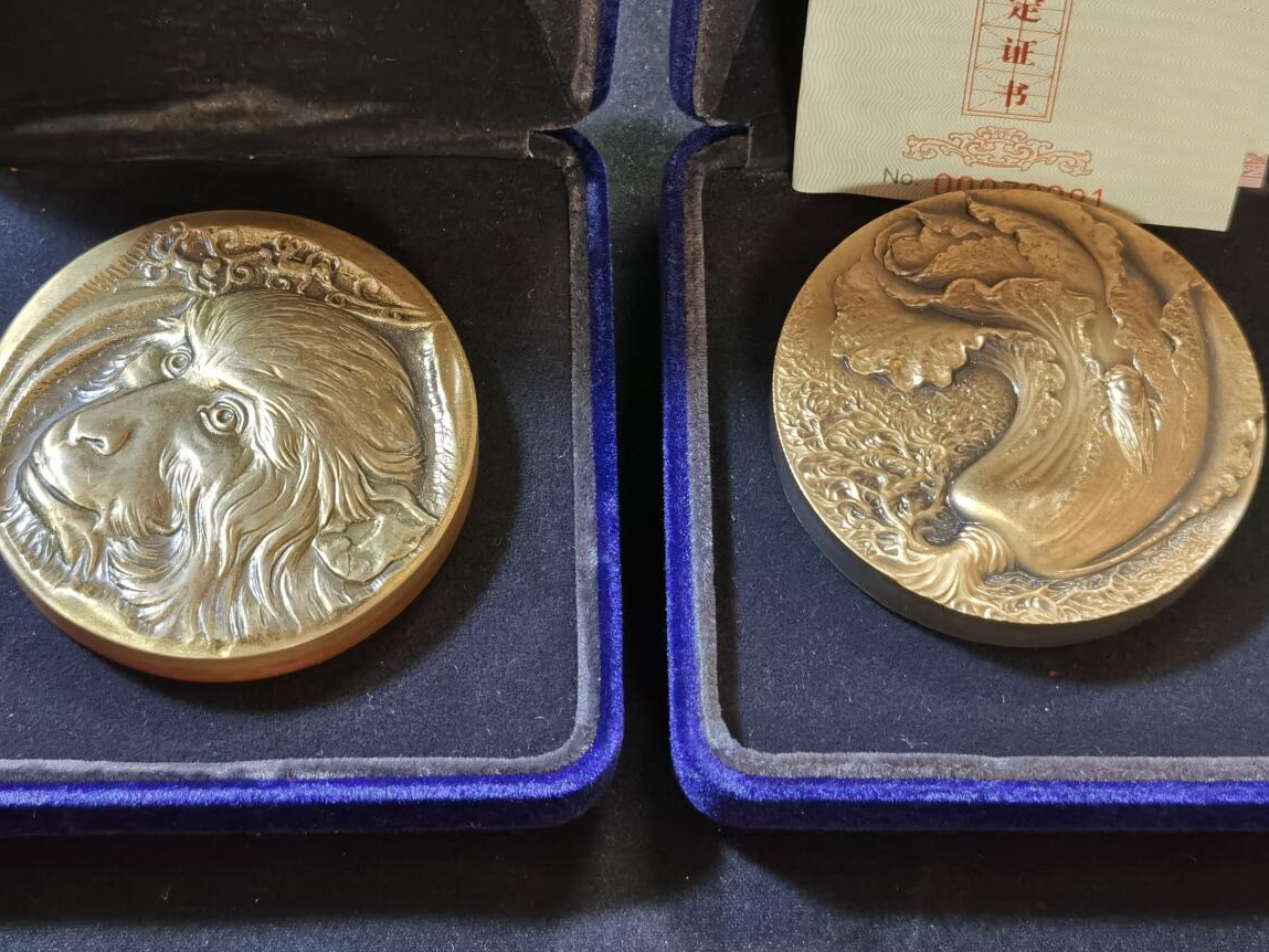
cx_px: 636
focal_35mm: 67
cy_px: 392
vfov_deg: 21.9
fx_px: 2456
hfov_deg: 29.0
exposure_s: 1/100
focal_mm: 5.56
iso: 250
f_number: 1.6
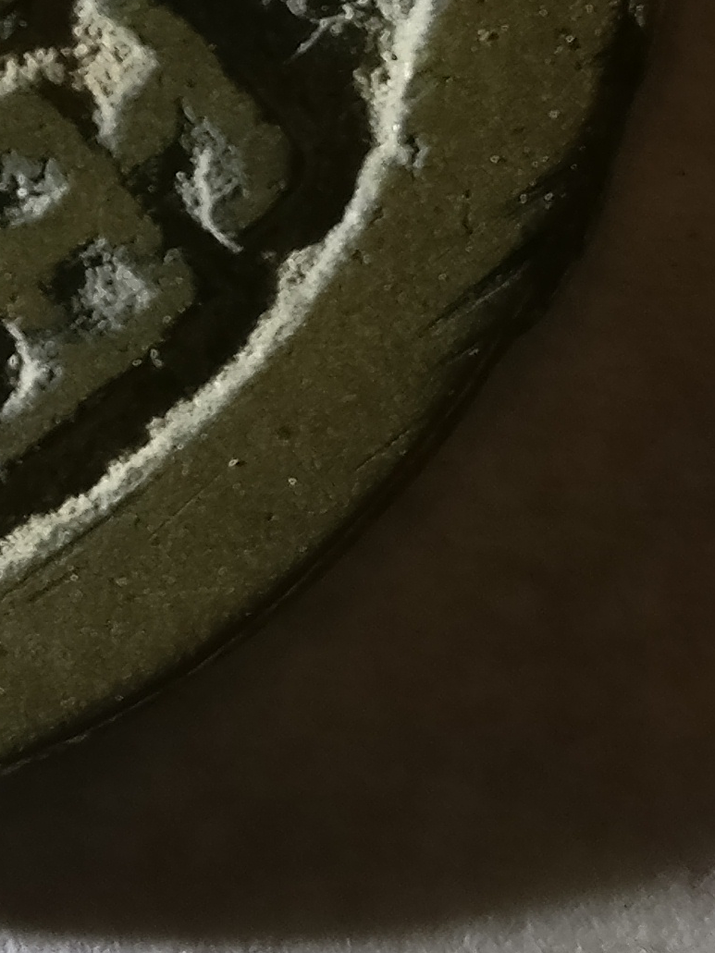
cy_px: -287
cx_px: -356
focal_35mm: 126
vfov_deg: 14.9
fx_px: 3471
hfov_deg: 11.3
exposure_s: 1/33
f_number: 2
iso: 125
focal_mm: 4.26
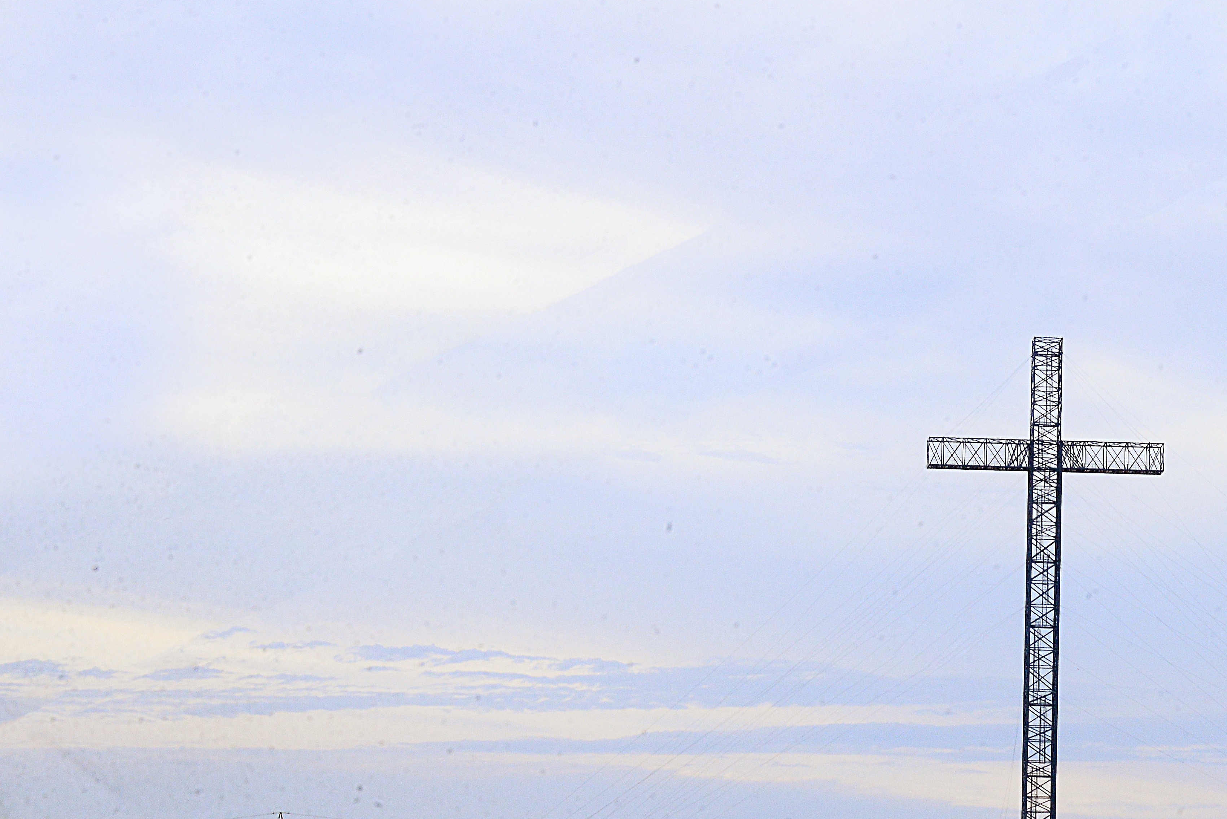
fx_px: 3921
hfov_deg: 17.6
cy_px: 523
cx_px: 984
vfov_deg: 11.9
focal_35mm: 115
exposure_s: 1/125
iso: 1600
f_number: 22
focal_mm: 65
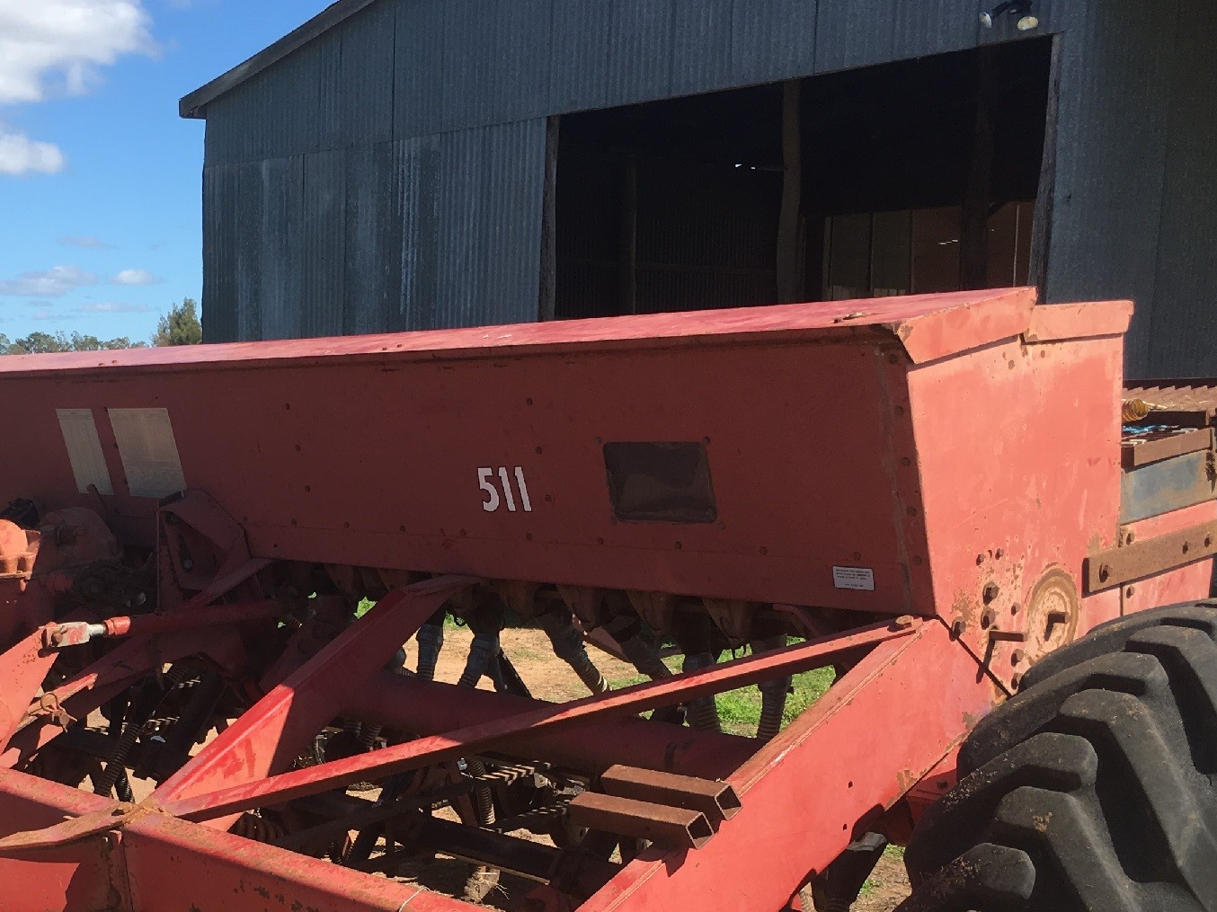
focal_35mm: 52
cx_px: 302
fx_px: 1828
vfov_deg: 27.4
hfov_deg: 36.0
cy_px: 741
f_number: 2.2
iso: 25
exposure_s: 1/962
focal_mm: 4.15
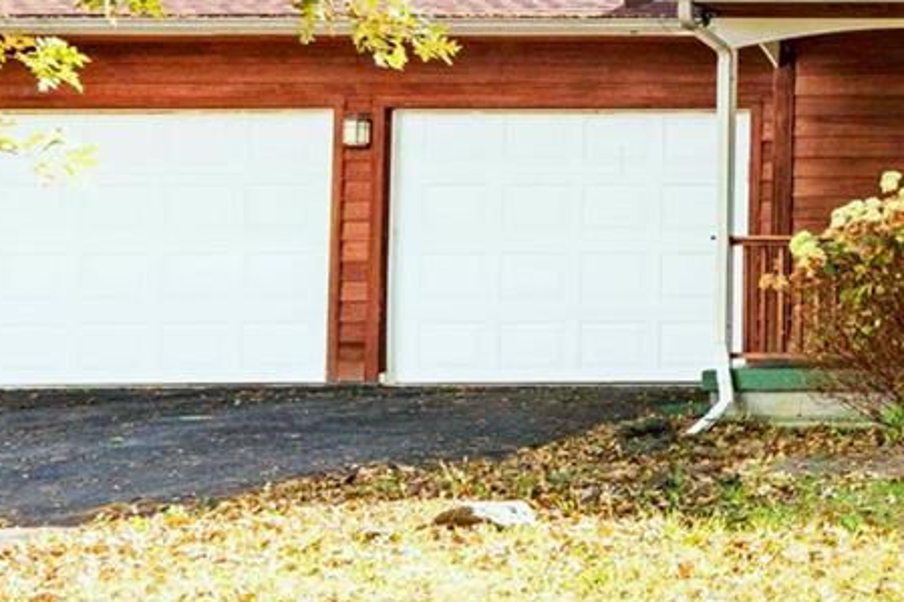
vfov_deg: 18.6
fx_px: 1832
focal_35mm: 73
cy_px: 164
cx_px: 1516
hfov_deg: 21.1
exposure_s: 1/125
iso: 400
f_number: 9
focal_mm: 16
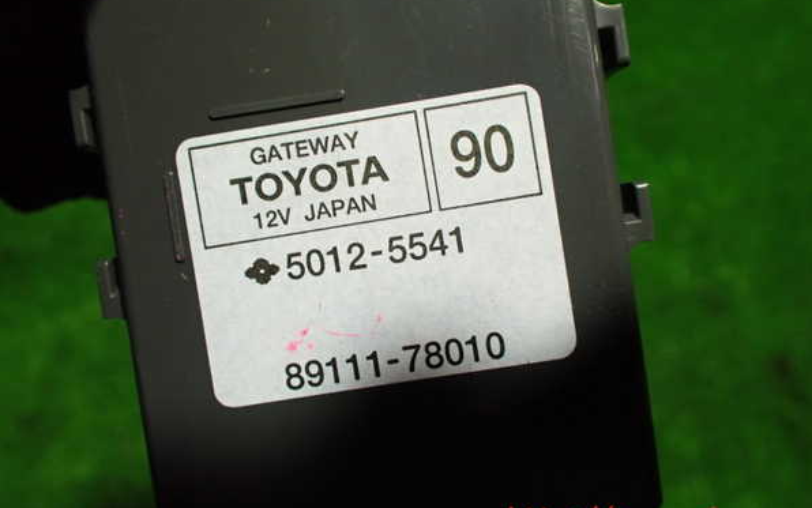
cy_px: 232
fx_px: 708
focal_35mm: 32
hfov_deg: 59.6
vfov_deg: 39.4
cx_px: 407
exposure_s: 1/125
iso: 500
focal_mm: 5.4
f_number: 2.3
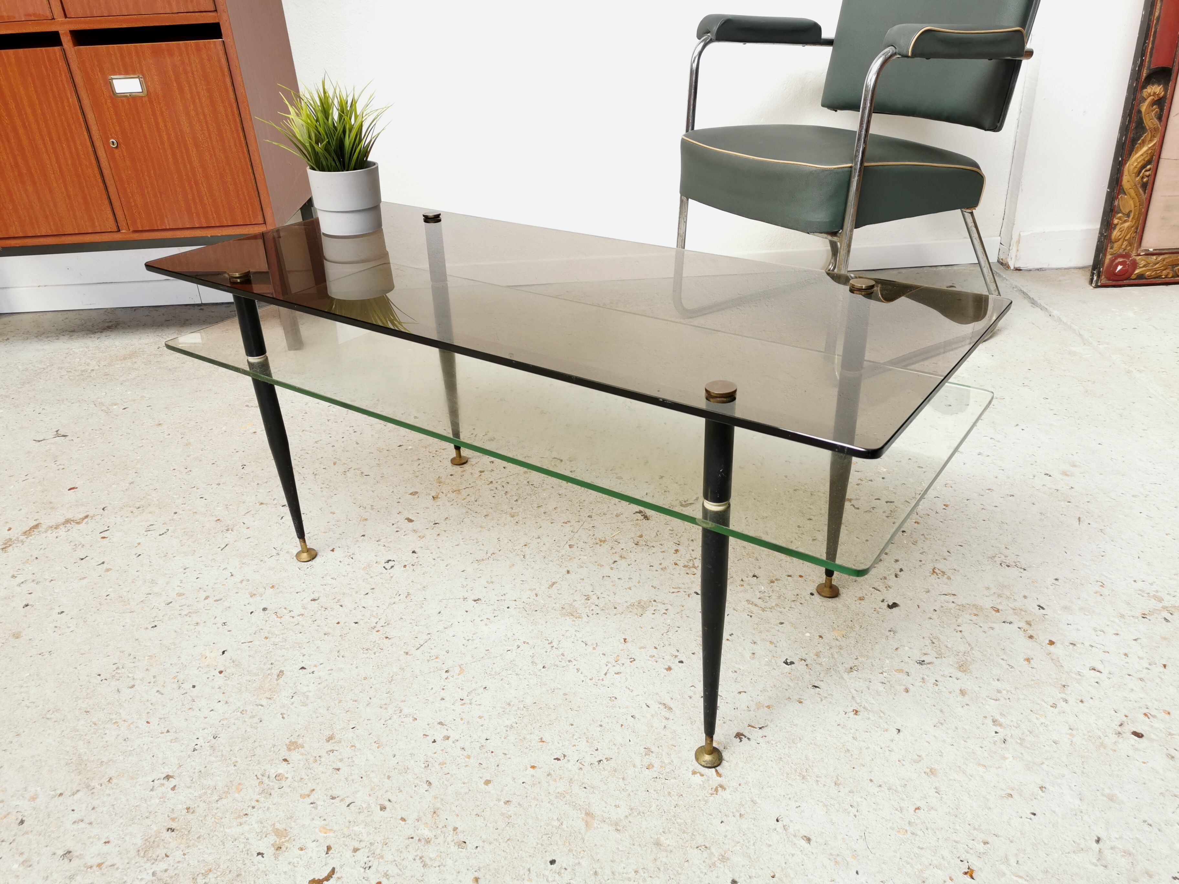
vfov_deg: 51.4
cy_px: 442
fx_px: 920
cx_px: 590
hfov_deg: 65.3
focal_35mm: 27
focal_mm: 5.58
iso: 80
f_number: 1.8
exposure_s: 1/100
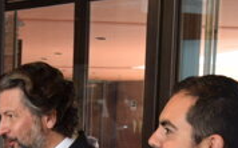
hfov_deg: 12.5
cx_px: -53
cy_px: 321
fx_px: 1063
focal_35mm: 164
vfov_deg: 7.6
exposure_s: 1/50
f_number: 4.5
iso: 400
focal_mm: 22
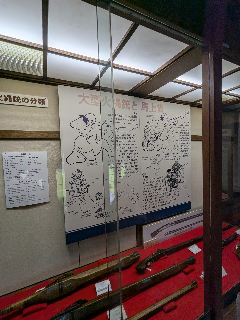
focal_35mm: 16
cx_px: 120
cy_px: 160
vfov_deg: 94.5
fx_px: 148
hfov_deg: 78.1
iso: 47
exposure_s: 1/166
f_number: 2.2
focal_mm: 2.35
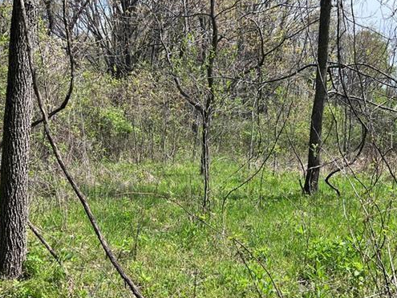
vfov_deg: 34.2
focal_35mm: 42
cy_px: 181
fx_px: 482
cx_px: 193
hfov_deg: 44.8
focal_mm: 5.7
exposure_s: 1/1972
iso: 50
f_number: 1.5
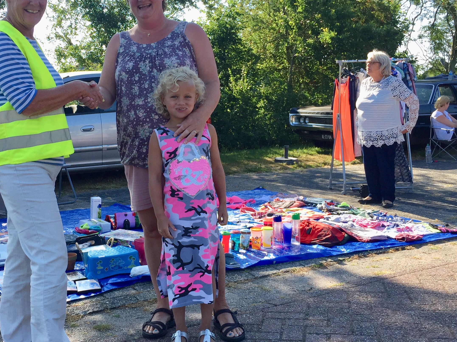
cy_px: 164
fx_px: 581
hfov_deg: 42.6
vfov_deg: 32.9
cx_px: 166
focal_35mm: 44
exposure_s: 1/648
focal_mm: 4.15
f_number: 2.2
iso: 32
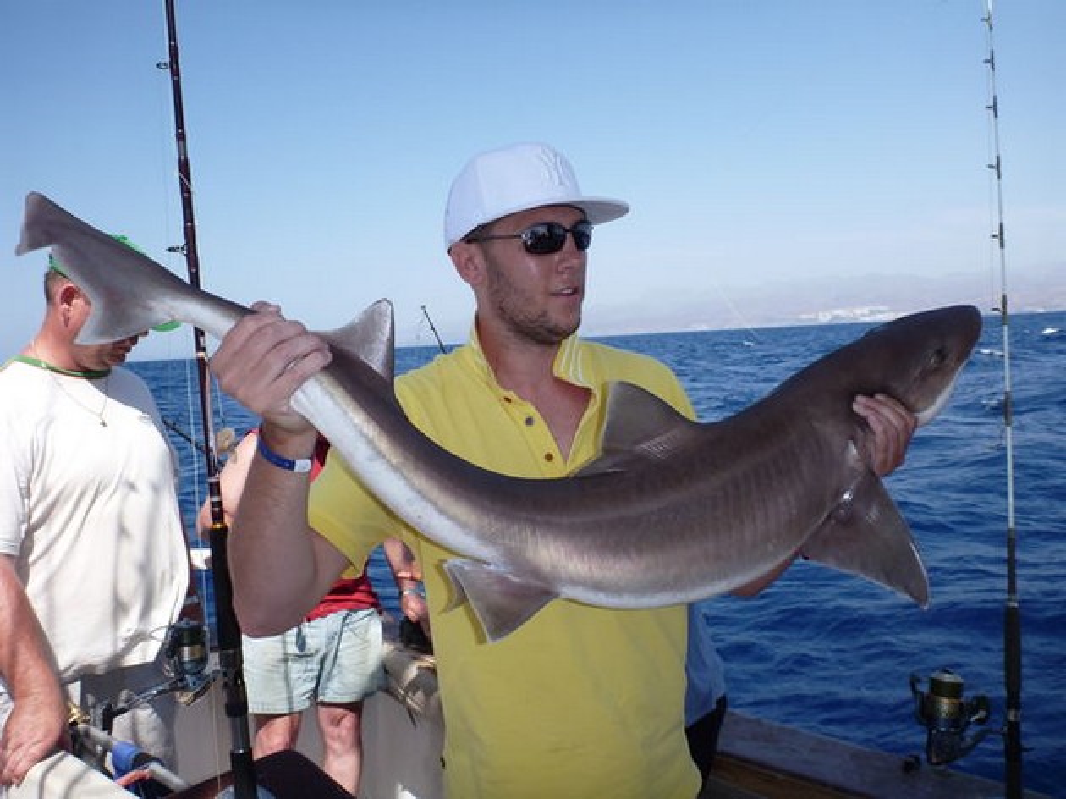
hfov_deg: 63.5
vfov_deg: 49.7
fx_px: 862
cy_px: 400
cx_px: 533
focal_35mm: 28
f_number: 3.3
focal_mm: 4.9
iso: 100
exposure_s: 1/800
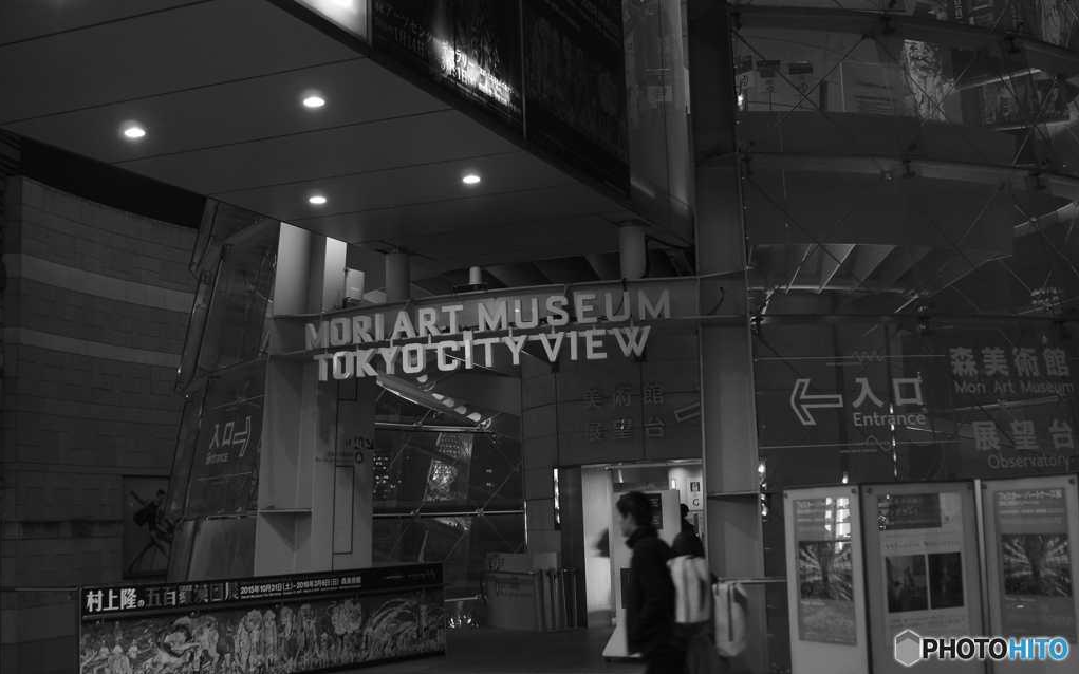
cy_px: 318
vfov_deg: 28.0
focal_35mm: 46
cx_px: 539
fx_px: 1353
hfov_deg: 43.5
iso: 640
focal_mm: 30
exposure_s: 1/25
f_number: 2
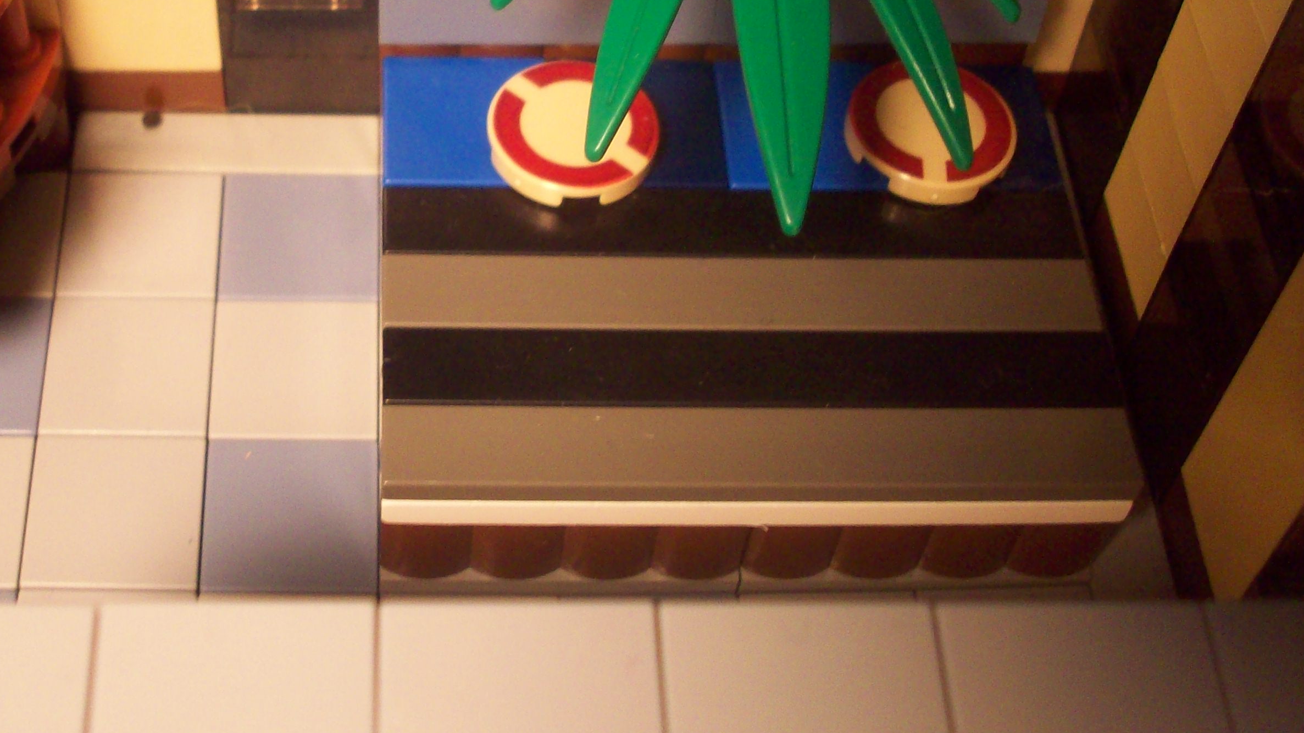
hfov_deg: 36.7
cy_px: 170
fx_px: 1936
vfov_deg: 21.2
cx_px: 400
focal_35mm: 56
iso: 160
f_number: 2.8
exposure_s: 1/37.5
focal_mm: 6.2
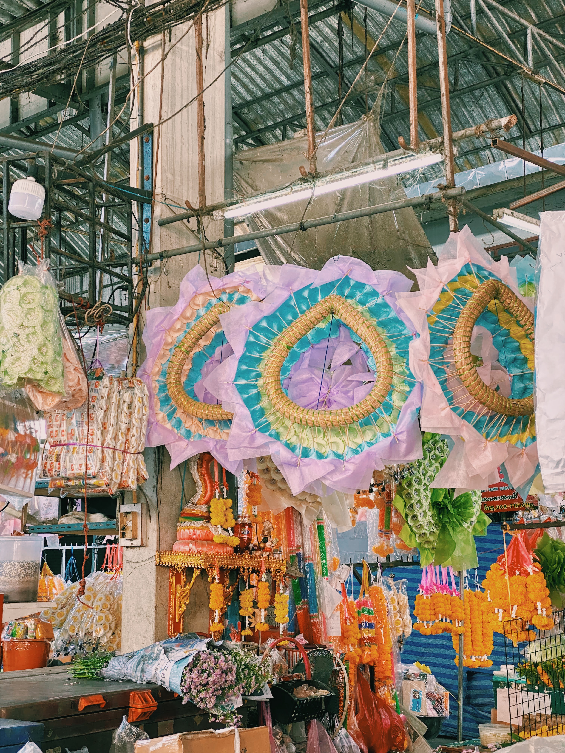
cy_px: 376
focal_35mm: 52
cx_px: 282
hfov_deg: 28.0
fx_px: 1132
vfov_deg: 36.8
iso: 100
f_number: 2
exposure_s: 1/50
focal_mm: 6
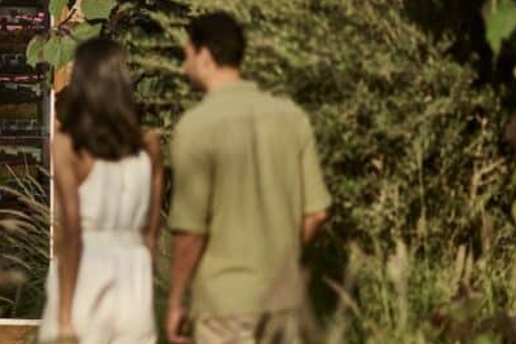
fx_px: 3053
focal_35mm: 213
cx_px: -21
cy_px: 109
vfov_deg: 6.4
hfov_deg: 9.6
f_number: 1.6
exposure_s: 1/10000
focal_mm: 85
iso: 100
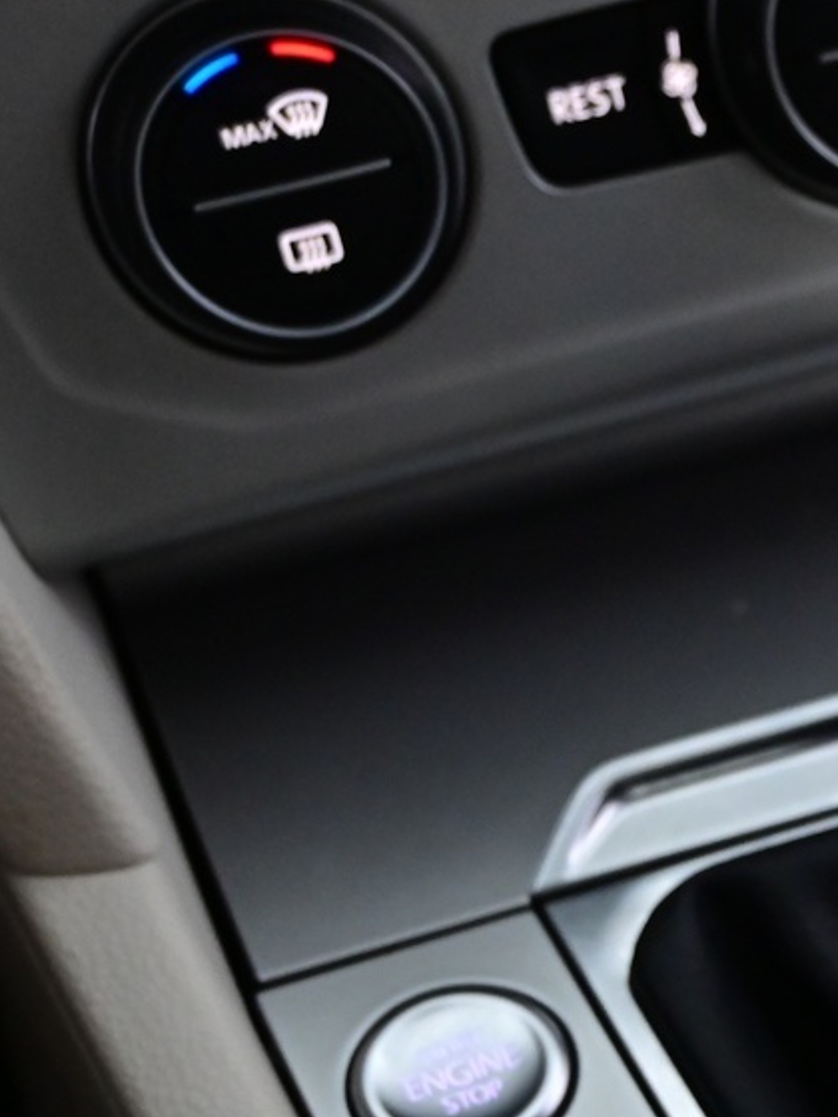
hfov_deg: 13.2
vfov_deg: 18.5
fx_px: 3370
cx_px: 1365
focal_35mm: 104
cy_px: 1003
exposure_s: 1/25
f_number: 4.2
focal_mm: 25
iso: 1250
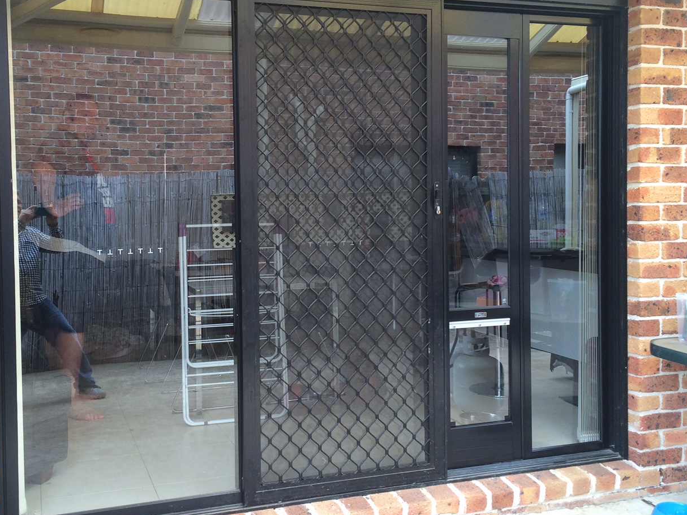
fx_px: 774
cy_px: 235
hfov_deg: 47.8
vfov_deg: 36.8
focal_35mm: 39
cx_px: 303
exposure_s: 1/120
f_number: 2.2
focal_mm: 4.15
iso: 50
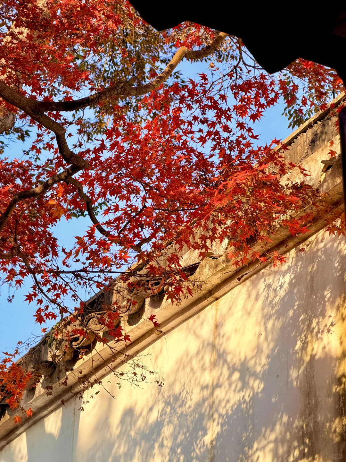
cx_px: 173
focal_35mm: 100
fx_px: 1333
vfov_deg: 19.6
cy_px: 231
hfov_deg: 14.8
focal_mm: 16.89
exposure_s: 1/545
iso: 50
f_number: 2.8
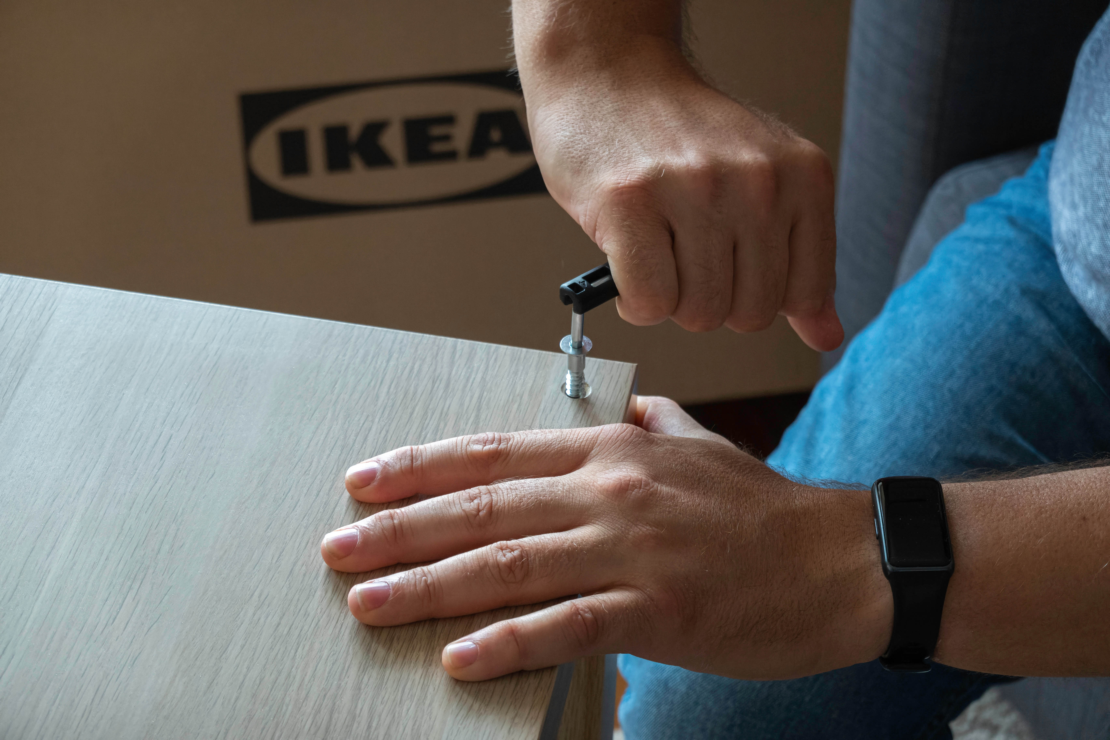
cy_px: 370
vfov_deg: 13.4
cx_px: 555
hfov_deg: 20.0
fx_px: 3145
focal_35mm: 102
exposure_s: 1/80
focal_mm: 37.4
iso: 800
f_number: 4
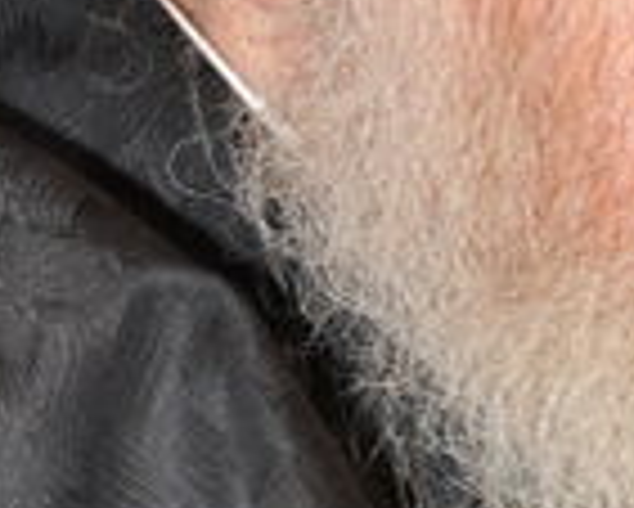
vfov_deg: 1.8
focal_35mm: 840
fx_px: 15766
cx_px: 1102
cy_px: 432
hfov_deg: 2.3
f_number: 5.6
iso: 400
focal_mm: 105
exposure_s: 1/60
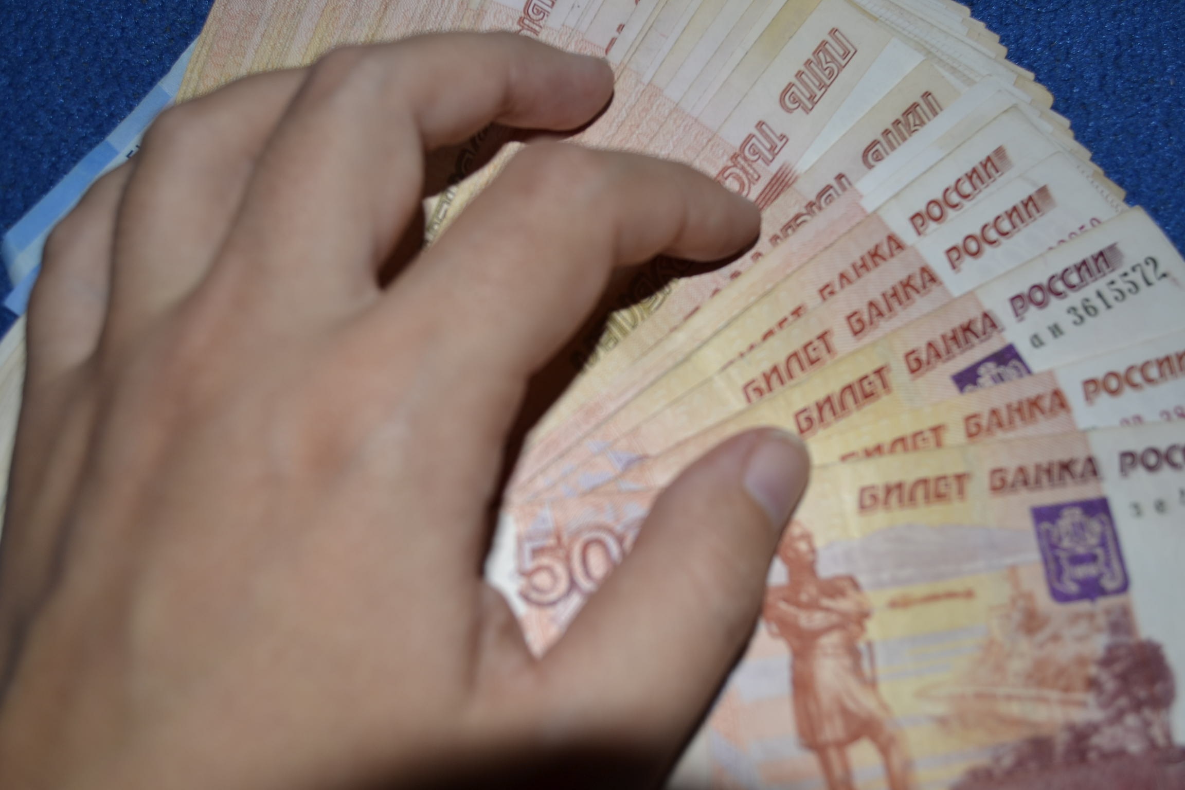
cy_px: 395
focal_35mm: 36
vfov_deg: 36.9
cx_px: 592
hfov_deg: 53.1
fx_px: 1185
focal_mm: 24
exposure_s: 1/60
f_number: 4
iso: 125
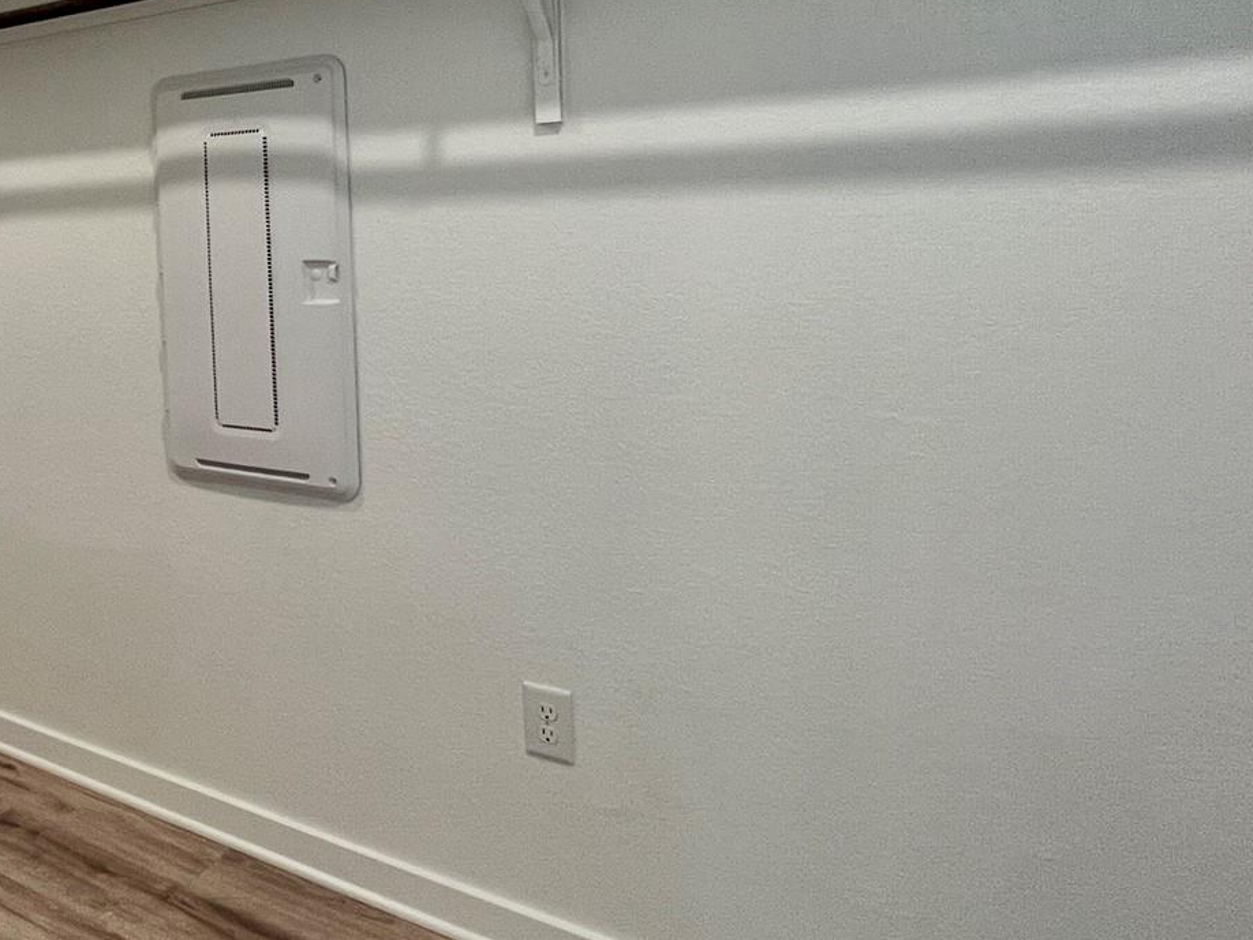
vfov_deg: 46.9
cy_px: 266
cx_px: 70
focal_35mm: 29
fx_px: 1050
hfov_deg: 52.2
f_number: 1.8
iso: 200
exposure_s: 1/120
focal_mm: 1.57
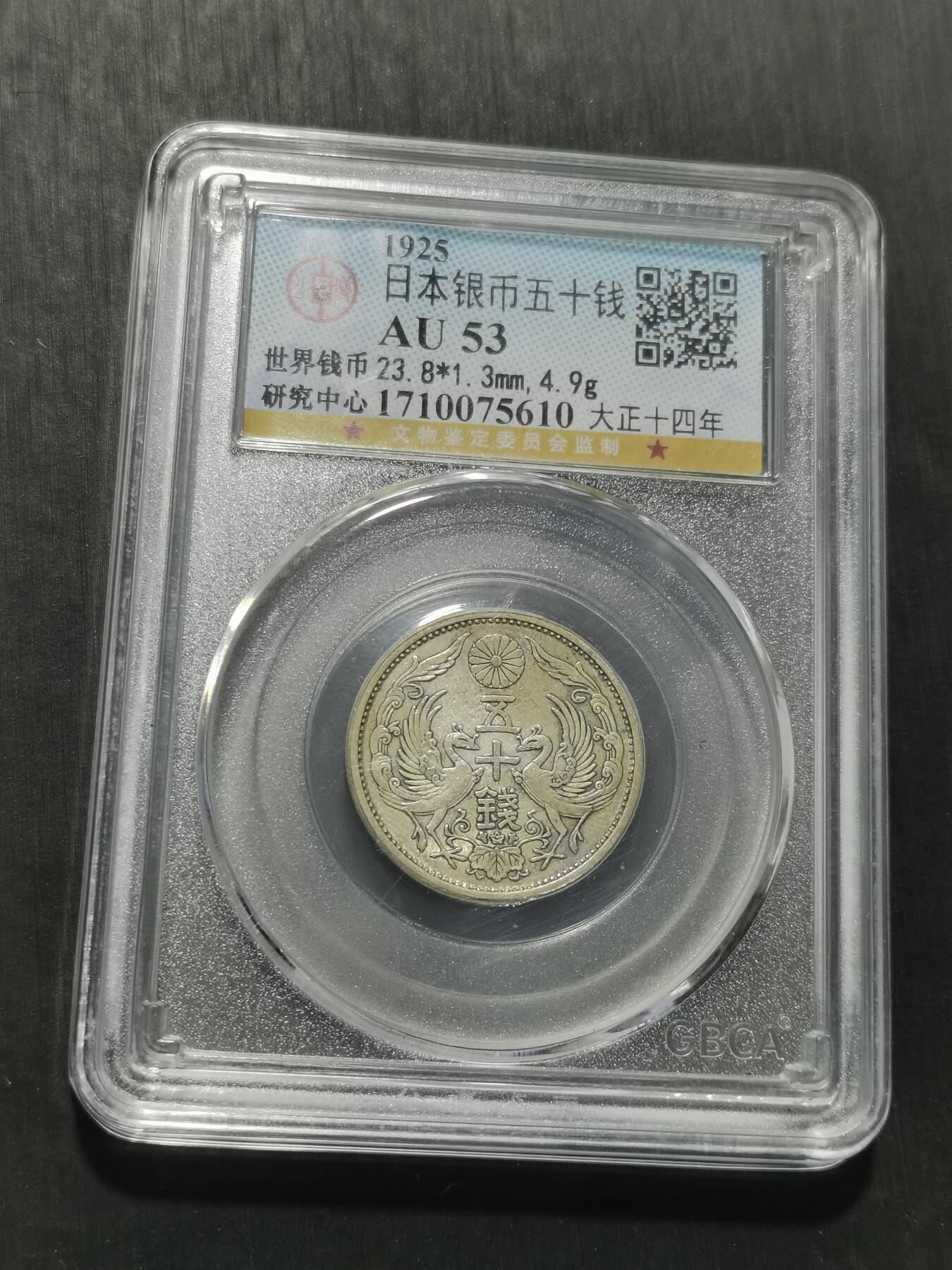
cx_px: 476
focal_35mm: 56
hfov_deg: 26.1
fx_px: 2053
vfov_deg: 34.3
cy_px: 635
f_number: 1.8
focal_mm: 5.58
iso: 80
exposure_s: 1/100
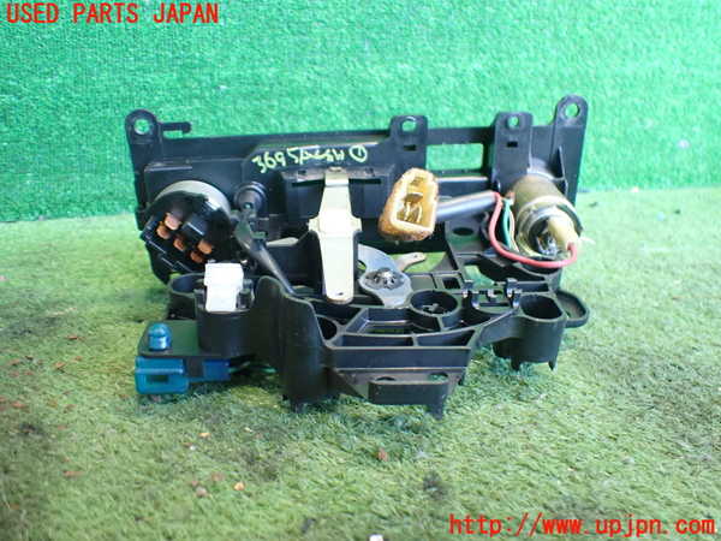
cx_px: 360
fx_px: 625
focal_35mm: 30
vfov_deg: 46.8
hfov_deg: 60.0
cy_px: 270
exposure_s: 1/50
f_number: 2.3
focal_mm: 5.4
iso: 800
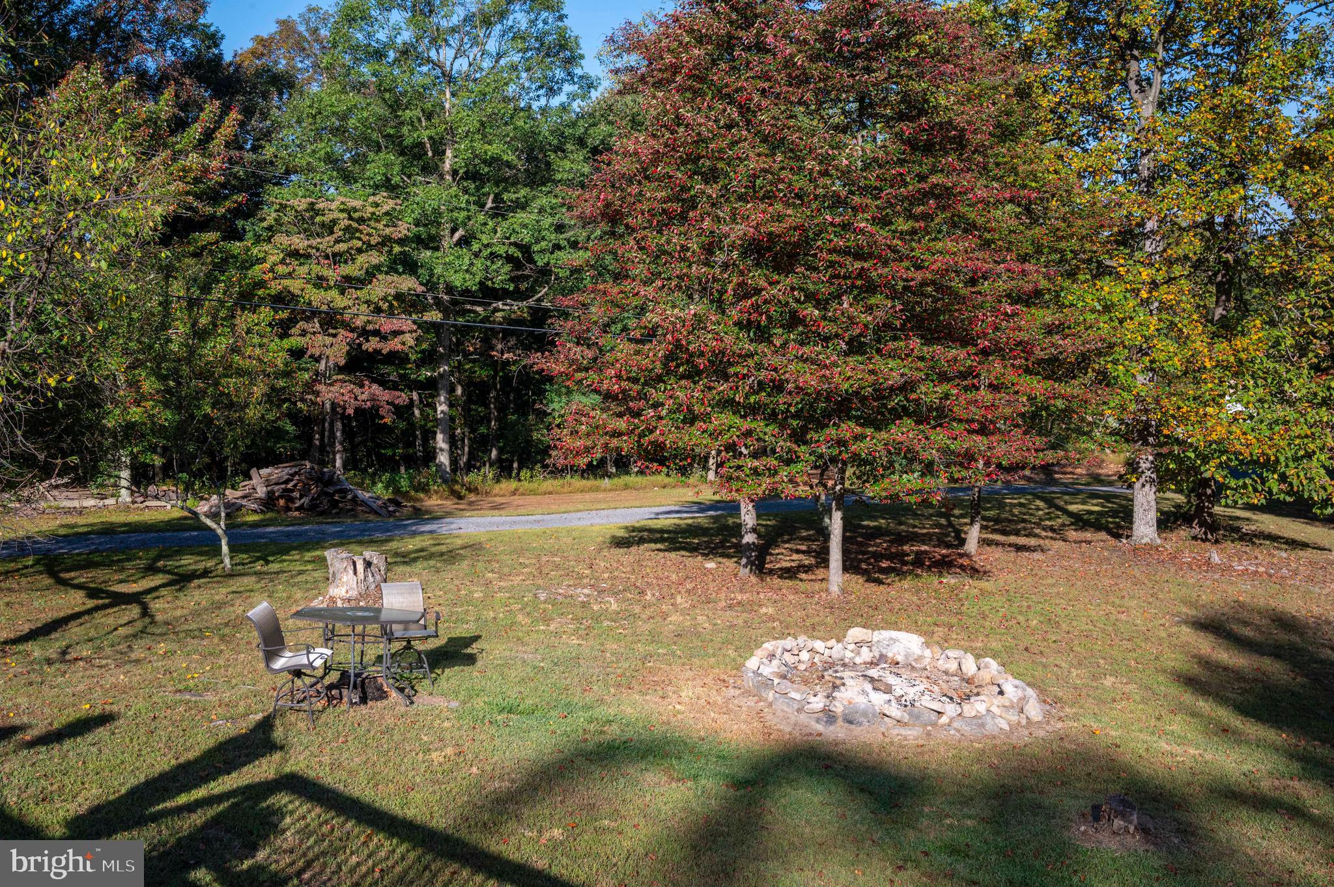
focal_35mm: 34
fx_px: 1277
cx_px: 667
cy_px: 444
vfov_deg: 38.3
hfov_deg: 55.1
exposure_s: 1/640
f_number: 13
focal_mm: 34.5
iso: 1000
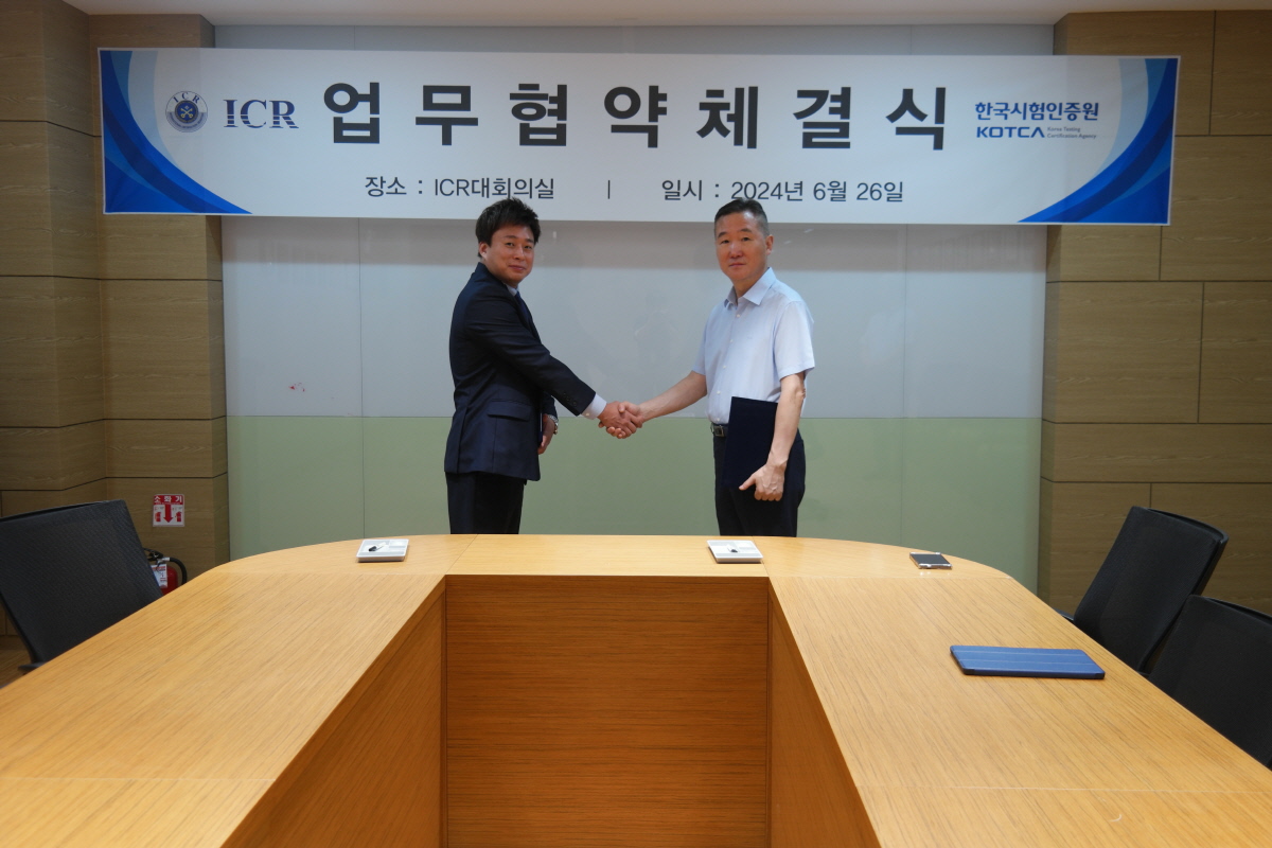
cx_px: 636
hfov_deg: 53.1
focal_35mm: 36
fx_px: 1272
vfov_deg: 36.9
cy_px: 424
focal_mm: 24
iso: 400
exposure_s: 1/50
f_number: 4
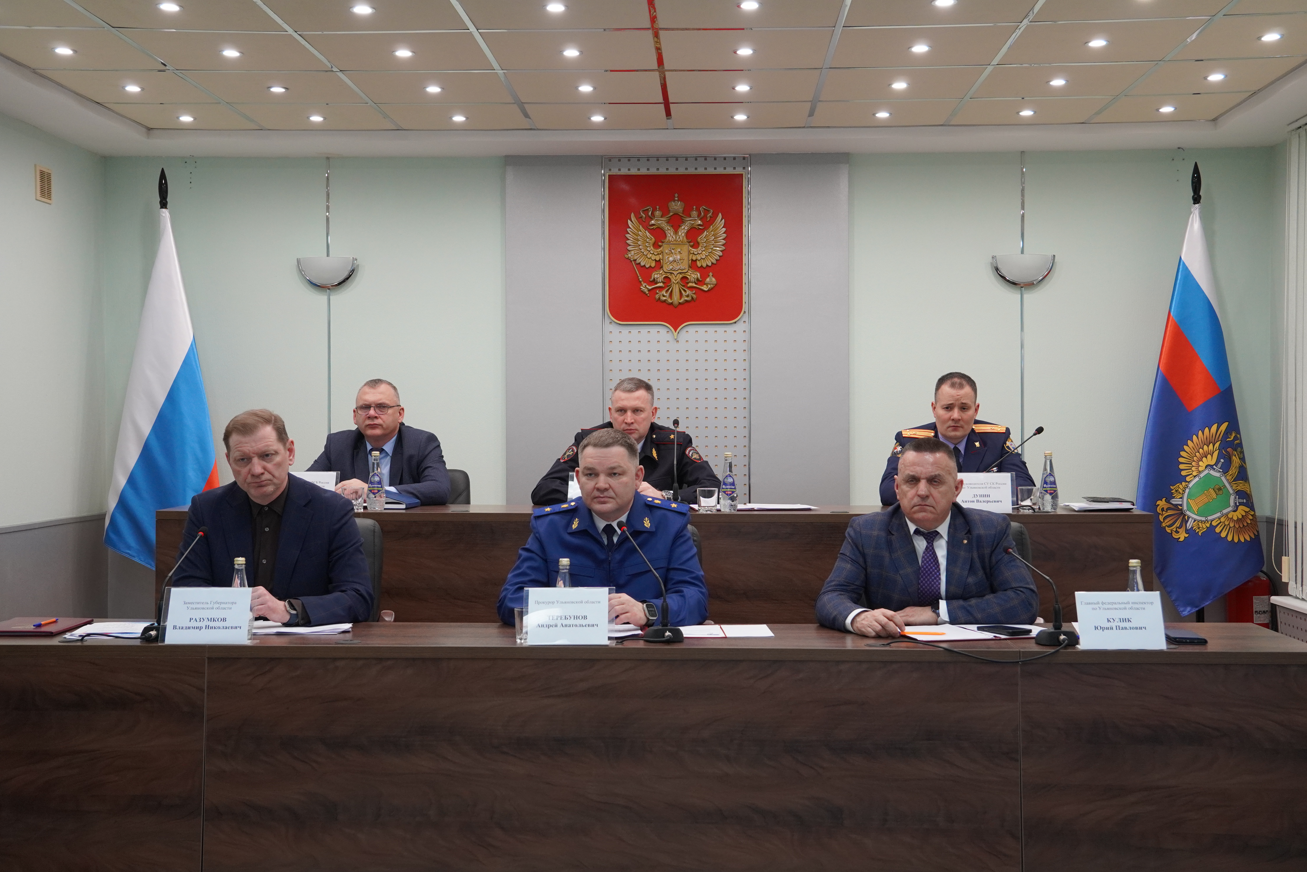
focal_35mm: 42
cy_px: 436
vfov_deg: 31.9
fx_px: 1525
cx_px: 654
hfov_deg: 46.4
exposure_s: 1/160
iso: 800
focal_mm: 28
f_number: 4
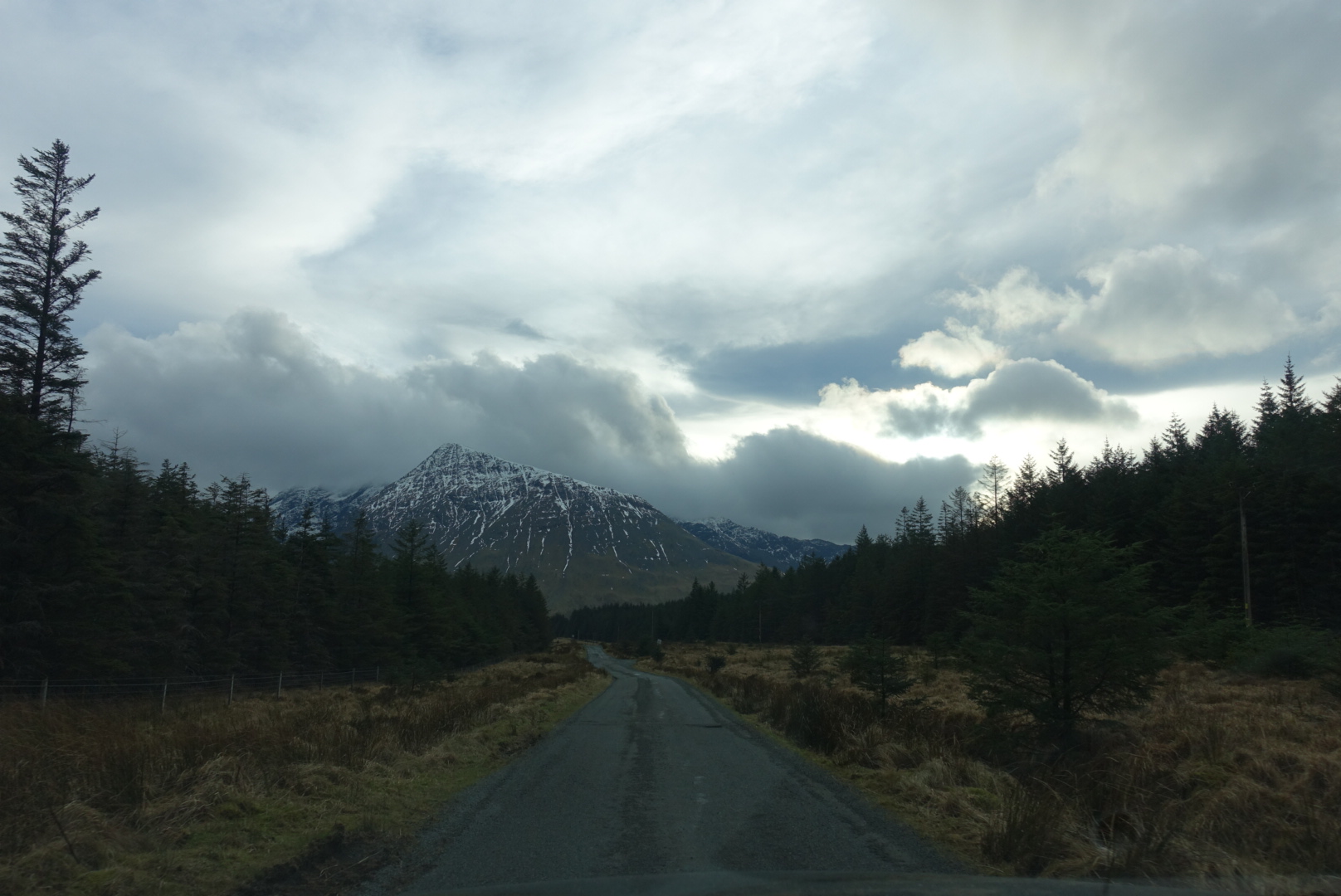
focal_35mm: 24
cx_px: 670
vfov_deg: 53.2
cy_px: 448
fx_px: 895
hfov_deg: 73.7
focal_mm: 8.8
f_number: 4
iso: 125
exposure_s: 1/800
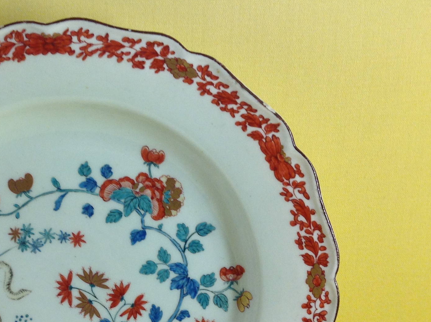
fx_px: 808
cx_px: 90
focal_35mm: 65
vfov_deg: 22.1
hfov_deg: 29.2
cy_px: 277
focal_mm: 4.28
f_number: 2.4
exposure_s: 1/40
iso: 64
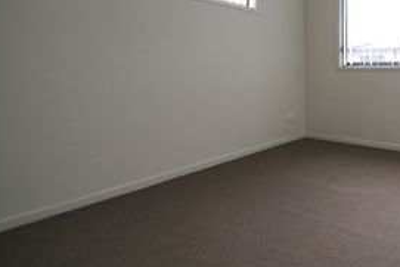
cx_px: 331
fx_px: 289
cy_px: 64
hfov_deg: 62.3
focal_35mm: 26
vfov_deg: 47.6
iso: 250
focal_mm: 10
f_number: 4
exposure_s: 1/60
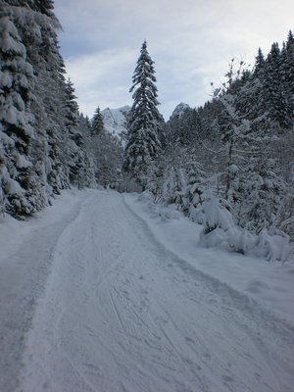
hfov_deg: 37.7
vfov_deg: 49.0
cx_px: 147
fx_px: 430
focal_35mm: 38
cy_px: 196
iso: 50
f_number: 4.4
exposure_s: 1/400
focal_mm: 6.3
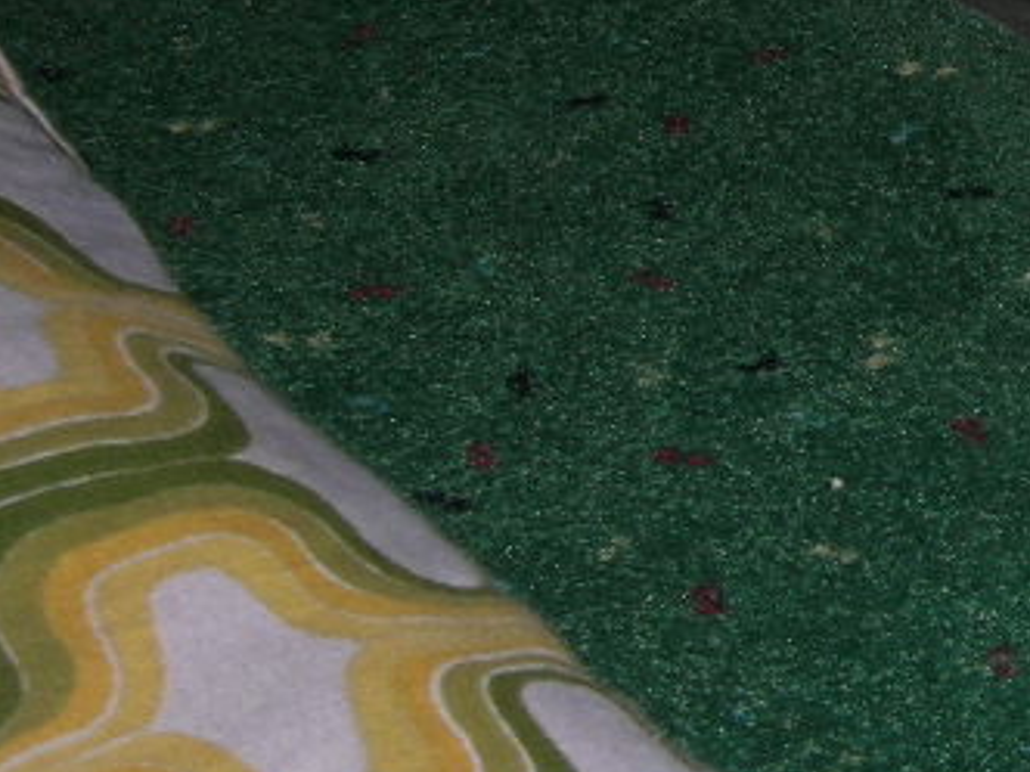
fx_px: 3124
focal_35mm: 105
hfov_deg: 17.7
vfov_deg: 13.9
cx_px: 1284
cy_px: 43
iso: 50
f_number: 2.9
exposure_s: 1/60.1
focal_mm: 5.7
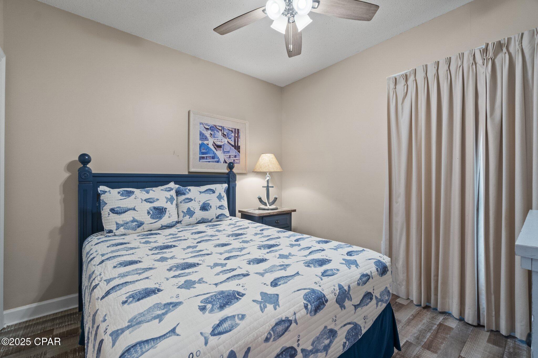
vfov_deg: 77.3
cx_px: 269
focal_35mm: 15
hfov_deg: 100.4
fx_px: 224
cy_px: 179
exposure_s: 3.2
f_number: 9
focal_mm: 10
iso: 400
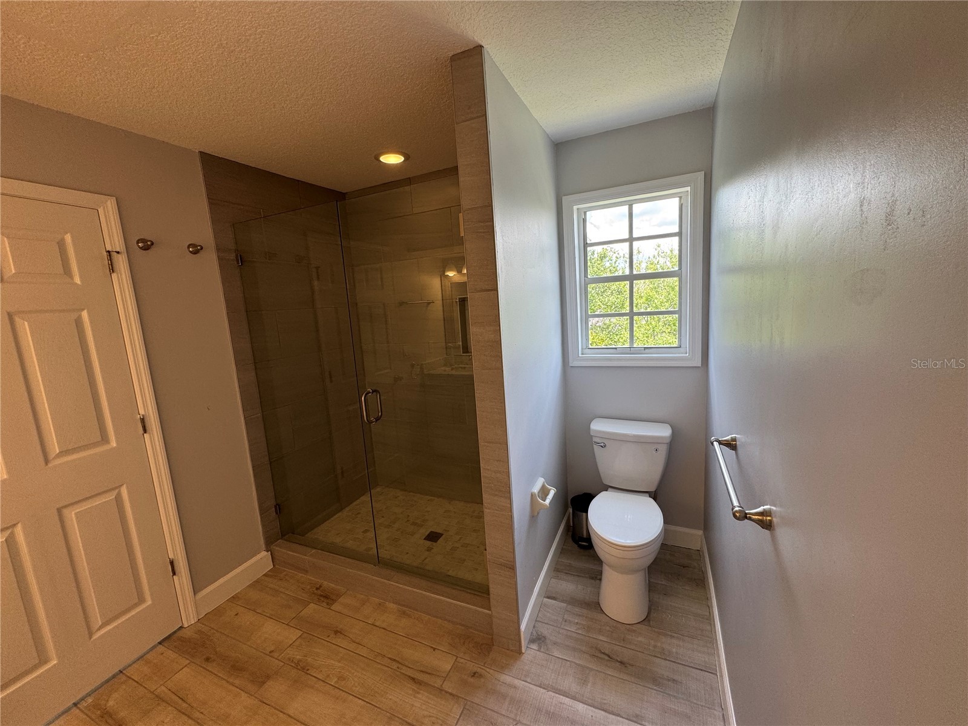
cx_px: 484
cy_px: 363
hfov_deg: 102.1
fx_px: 391
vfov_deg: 85.7
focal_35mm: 14
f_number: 2.2
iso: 64
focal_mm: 2.22
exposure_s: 1/120
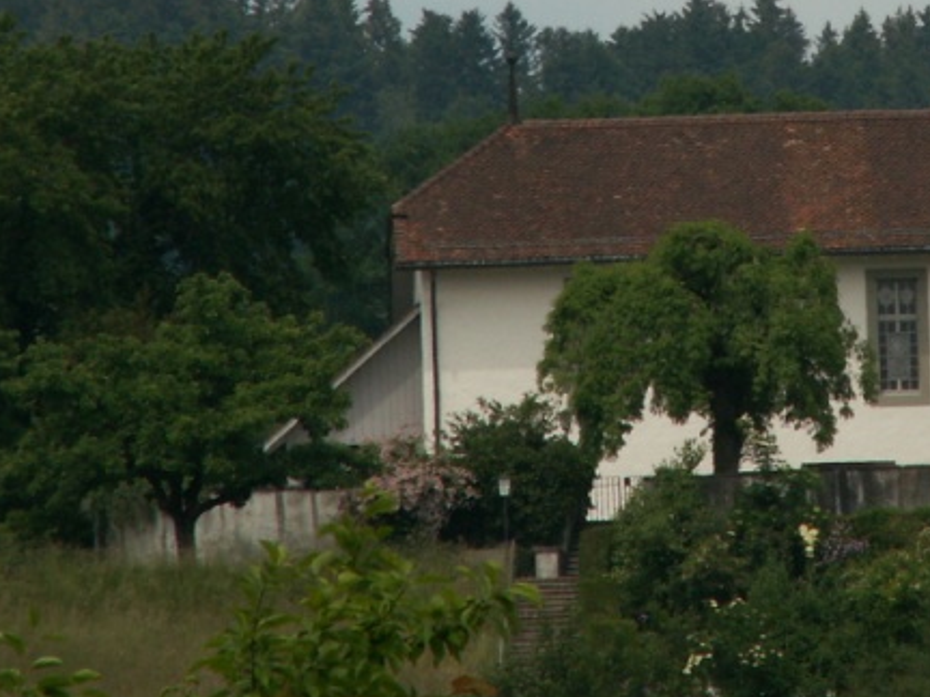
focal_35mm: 706
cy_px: 118
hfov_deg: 2.8
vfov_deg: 2.1
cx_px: 820
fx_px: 18968
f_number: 8
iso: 50
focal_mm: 48.86
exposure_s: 1/200
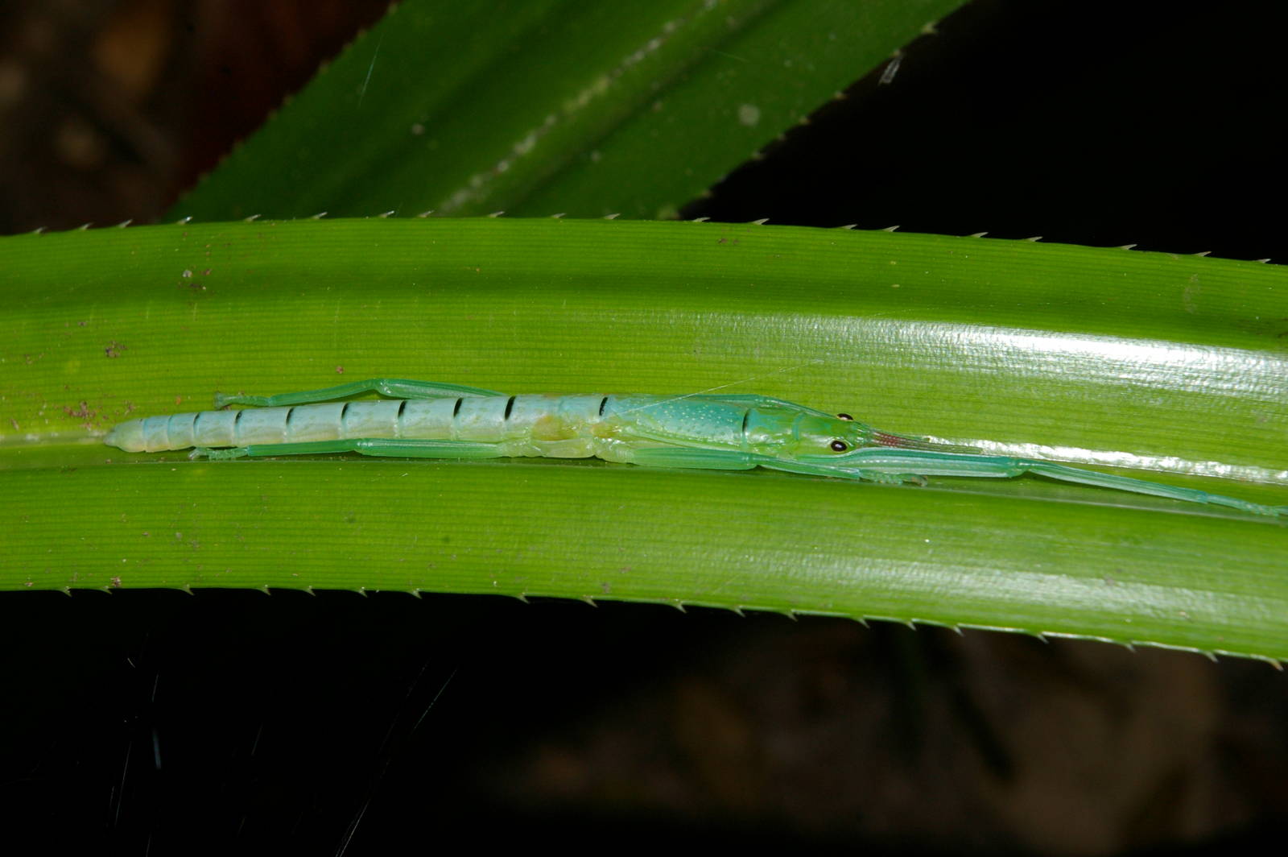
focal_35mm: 82
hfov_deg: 24.6
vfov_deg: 16.5
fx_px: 2949
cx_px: 644
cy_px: 428
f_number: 16
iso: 400
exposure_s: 1/60
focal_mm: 55
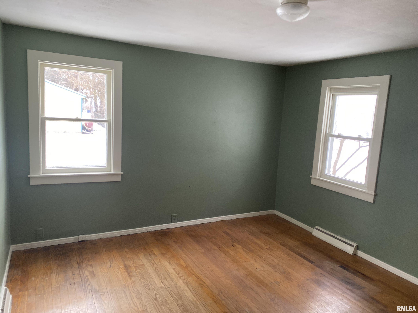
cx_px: 209
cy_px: 156
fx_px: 314
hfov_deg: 67.3
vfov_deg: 53.1
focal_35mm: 26
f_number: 1.8
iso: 125
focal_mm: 4.25
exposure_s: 1/121
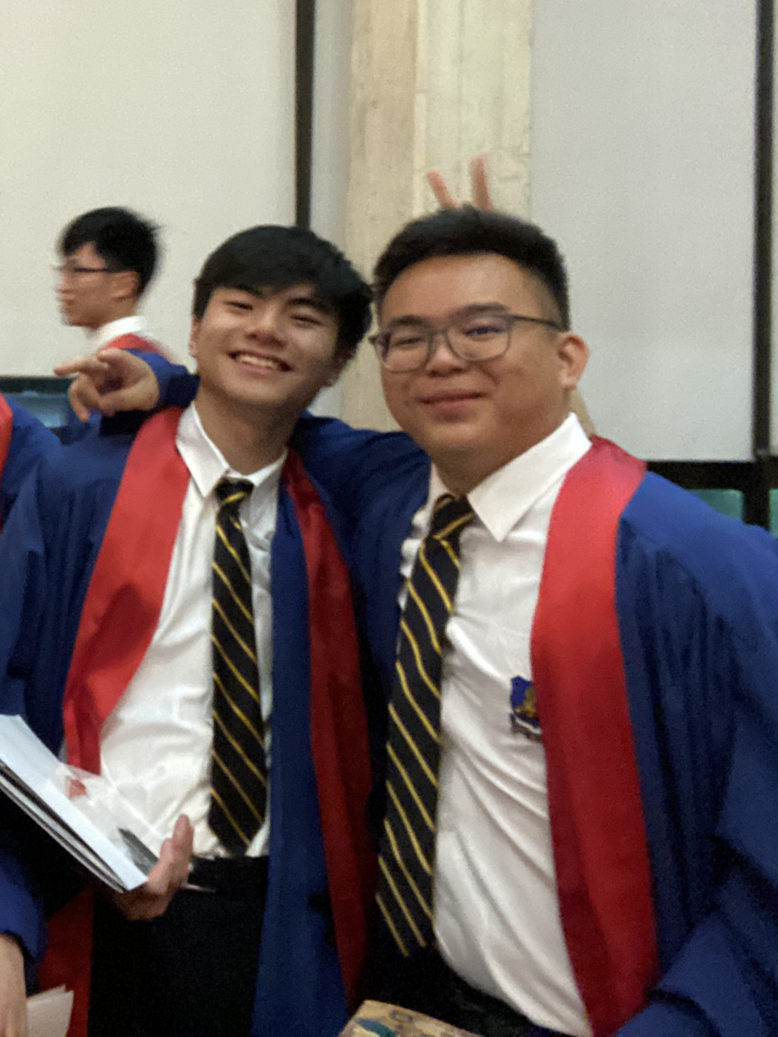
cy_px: 518
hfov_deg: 58.9
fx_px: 689
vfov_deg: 73.9
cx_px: 389
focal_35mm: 23
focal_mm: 2.71
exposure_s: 1/17
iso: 640
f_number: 2.2
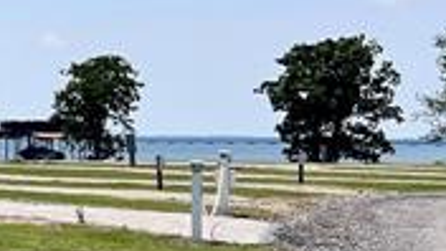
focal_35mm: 165
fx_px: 1951
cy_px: 101
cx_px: -699
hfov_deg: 10.7
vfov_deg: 7.4
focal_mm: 5.7
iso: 50
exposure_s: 1/8696
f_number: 1.5
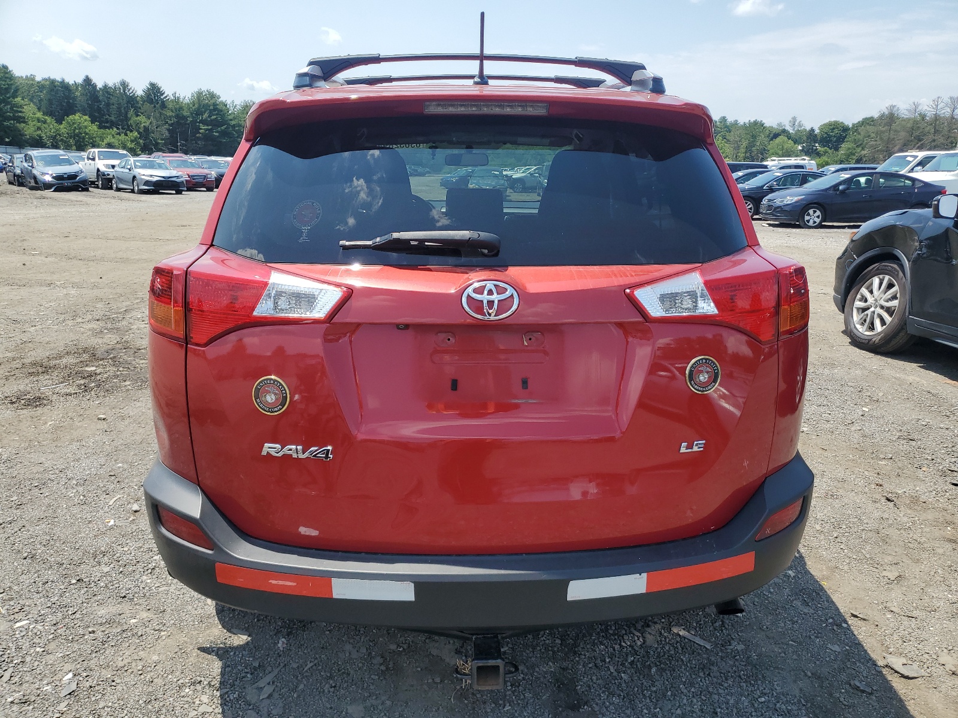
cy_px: 359
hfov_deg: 67.3
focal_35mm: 26
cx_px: 479
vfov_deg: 53.1
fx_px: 720
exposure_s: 1/2500
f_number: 1.5
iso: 50
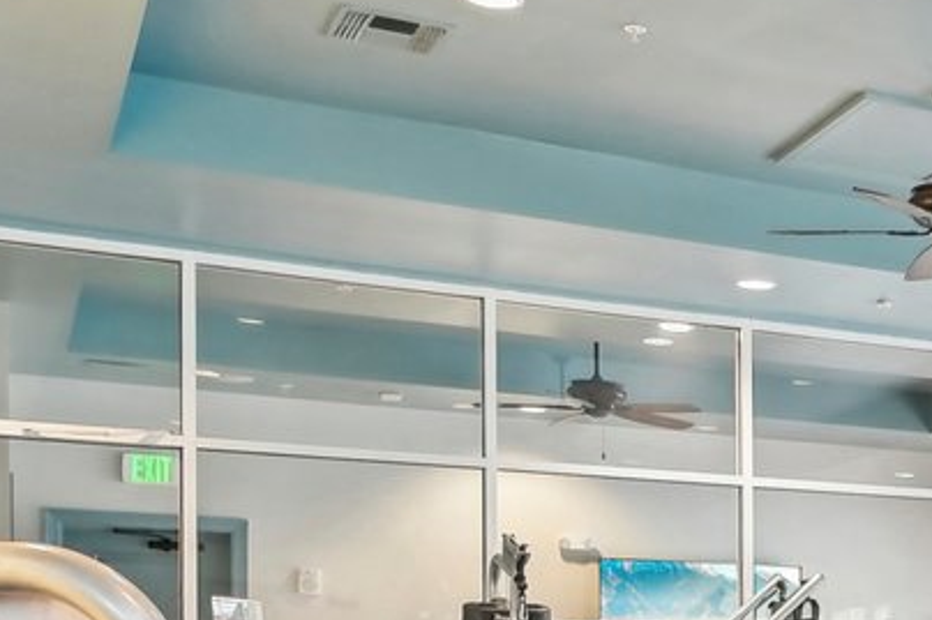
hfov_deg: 23.6
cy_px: 724
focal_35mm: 71
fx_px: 1837
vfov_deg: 18.3
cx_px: 1338
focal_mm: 14
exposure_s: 1/3.33
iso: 400
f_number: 8
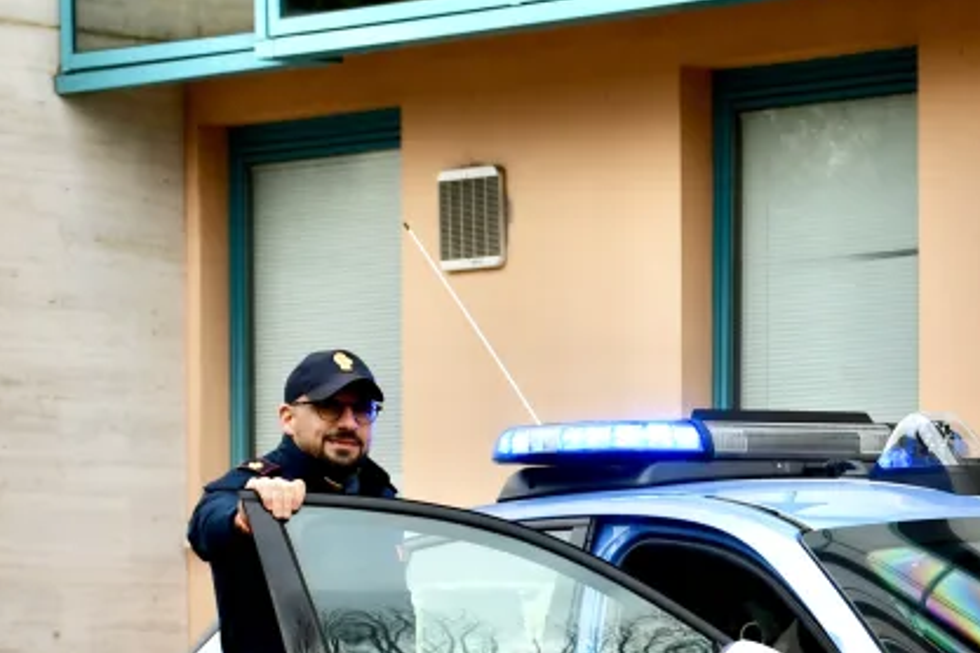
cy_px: 740
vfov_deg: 6.6
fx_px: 5635
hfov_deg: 9.7
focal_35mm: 207
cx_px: 1344
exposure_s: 1/160
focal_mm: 48
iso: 100
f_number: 6.3
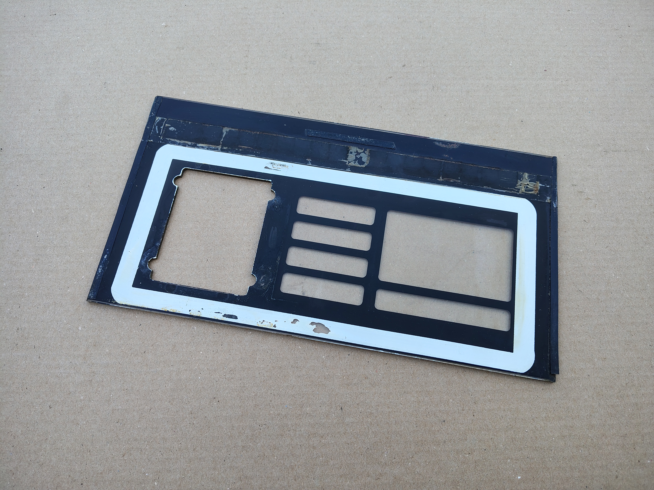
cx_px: 327
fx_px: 453
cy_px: 245
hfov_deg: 71.6
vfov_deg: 56.8
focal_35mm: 24
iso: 100
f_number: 1.8
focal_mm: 5.56
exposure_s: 1/302
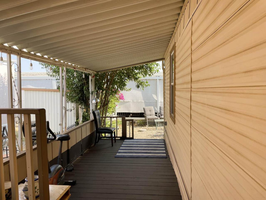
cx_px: 133
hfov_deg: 67.3
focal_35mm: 26
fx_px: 200
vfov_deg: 53.1
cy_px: 100
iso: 32
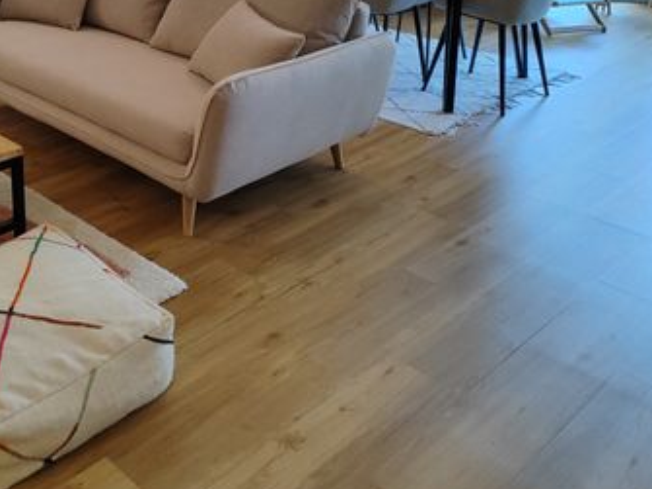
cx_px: 128
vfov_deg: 32.4
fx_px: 810
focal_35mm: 43
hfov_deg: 41.9
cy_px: 82
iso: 238
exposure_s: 1/50
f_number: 1.89
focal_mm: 5.89
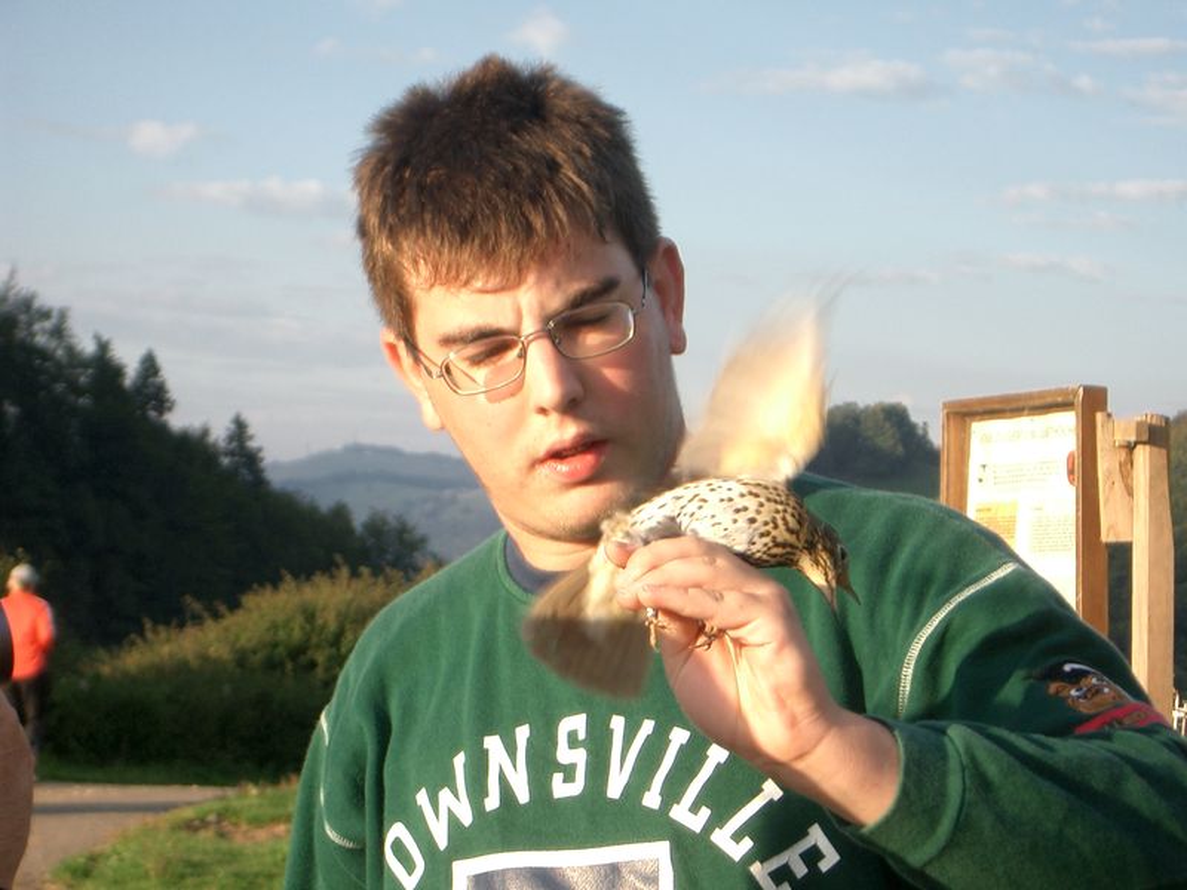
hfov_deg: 18.7
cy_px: 445
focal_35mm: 105
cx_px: 594
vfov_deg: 14.1
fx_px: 3601
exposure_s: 1/160
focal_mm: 17.4
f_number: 4.8
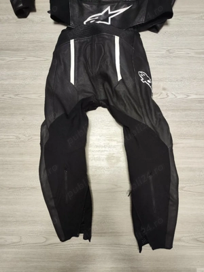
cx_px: 102
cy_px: 136
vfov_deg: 73.9
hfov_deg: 58.9
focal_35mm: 23
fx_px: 181
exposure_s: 1/50
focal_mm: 7.01
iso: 1321
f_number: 1.69
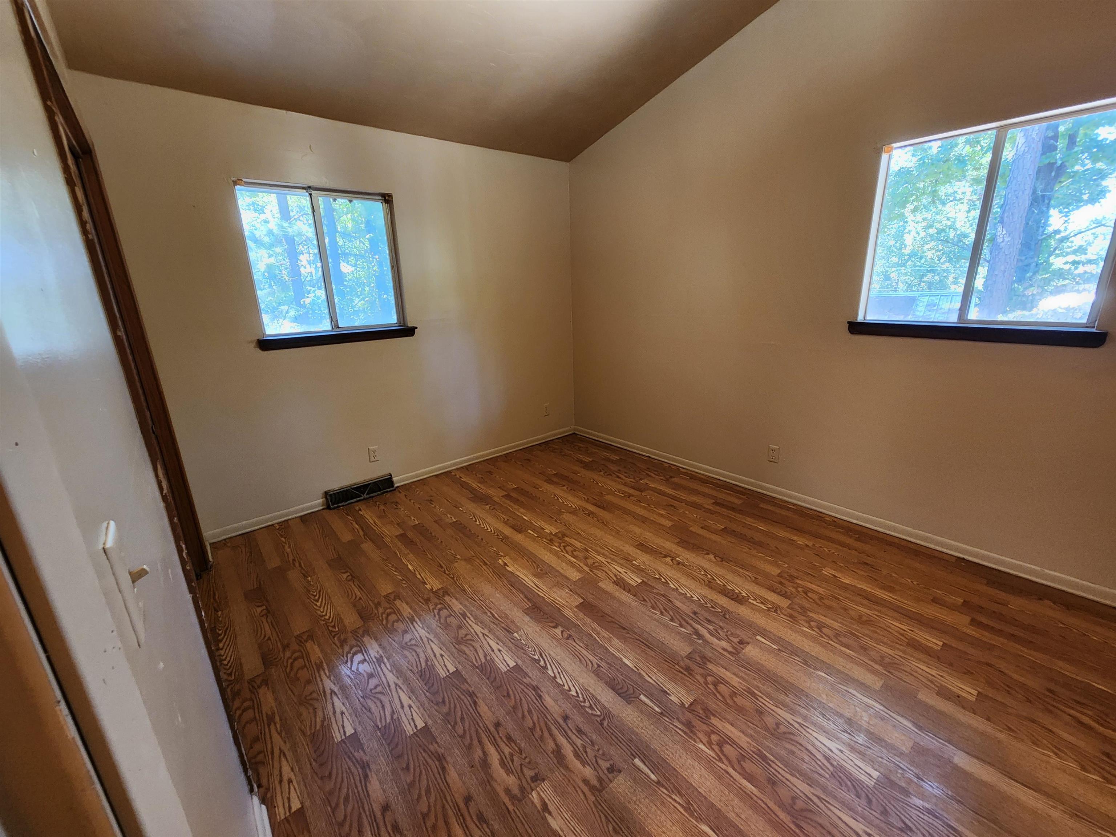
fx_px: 419
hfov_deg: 106.2
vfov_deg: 89.9
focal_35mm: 13
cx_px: 558
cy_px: 418
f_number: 2.2
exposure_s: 1/40
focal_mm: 2.2
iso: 320
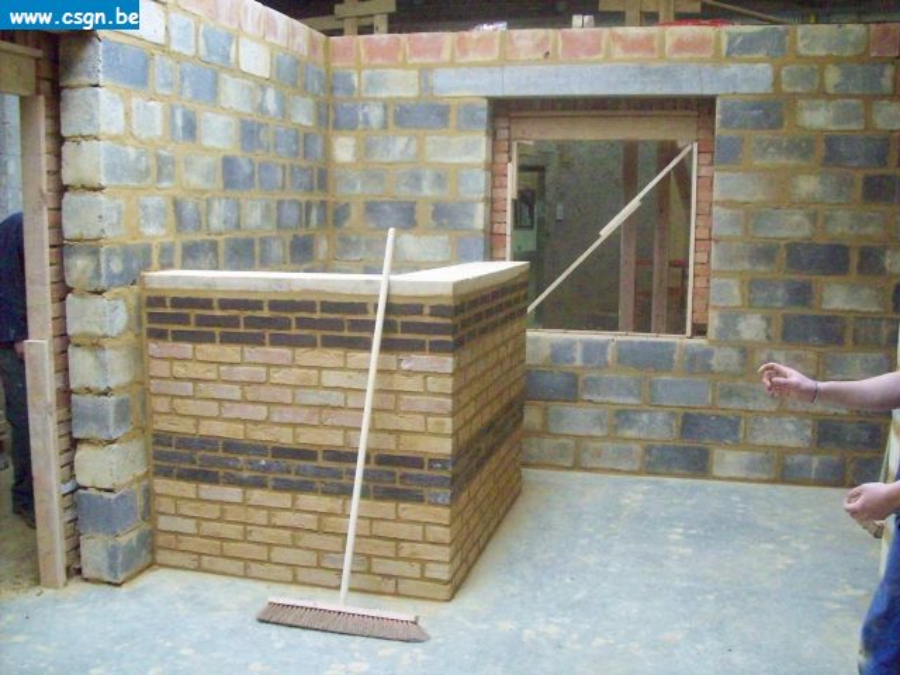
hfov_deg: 51.4
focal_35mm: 36
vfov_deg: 39.7
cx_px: 450
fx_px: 936
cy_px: 338
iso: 495
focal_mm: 6
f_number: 2.7
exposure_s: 1/128
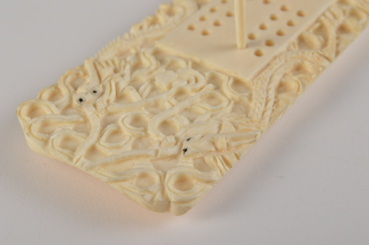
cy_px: 122
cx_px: 184
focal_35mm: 82
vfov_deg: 16.5
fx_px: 845
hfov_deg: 24.6
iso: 100
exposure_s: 1/125
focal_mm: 55
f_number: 13
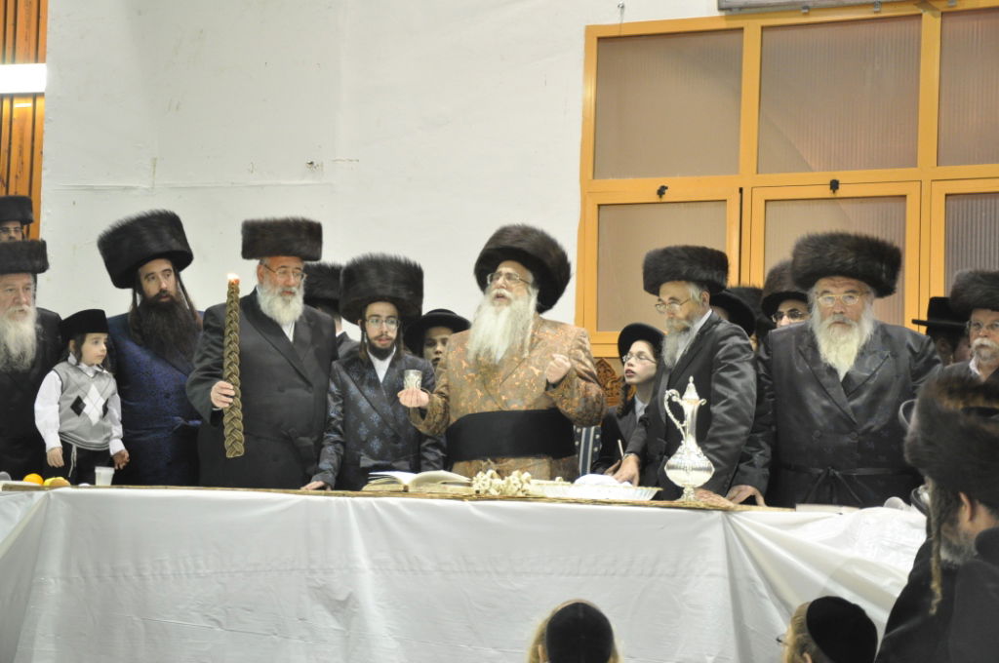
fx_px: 1871
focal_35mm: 68
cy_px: 332
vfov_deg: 20.1
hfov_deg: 29.9
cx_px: 500
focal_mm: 45
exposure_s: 1/25
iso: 1600
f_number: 5.6
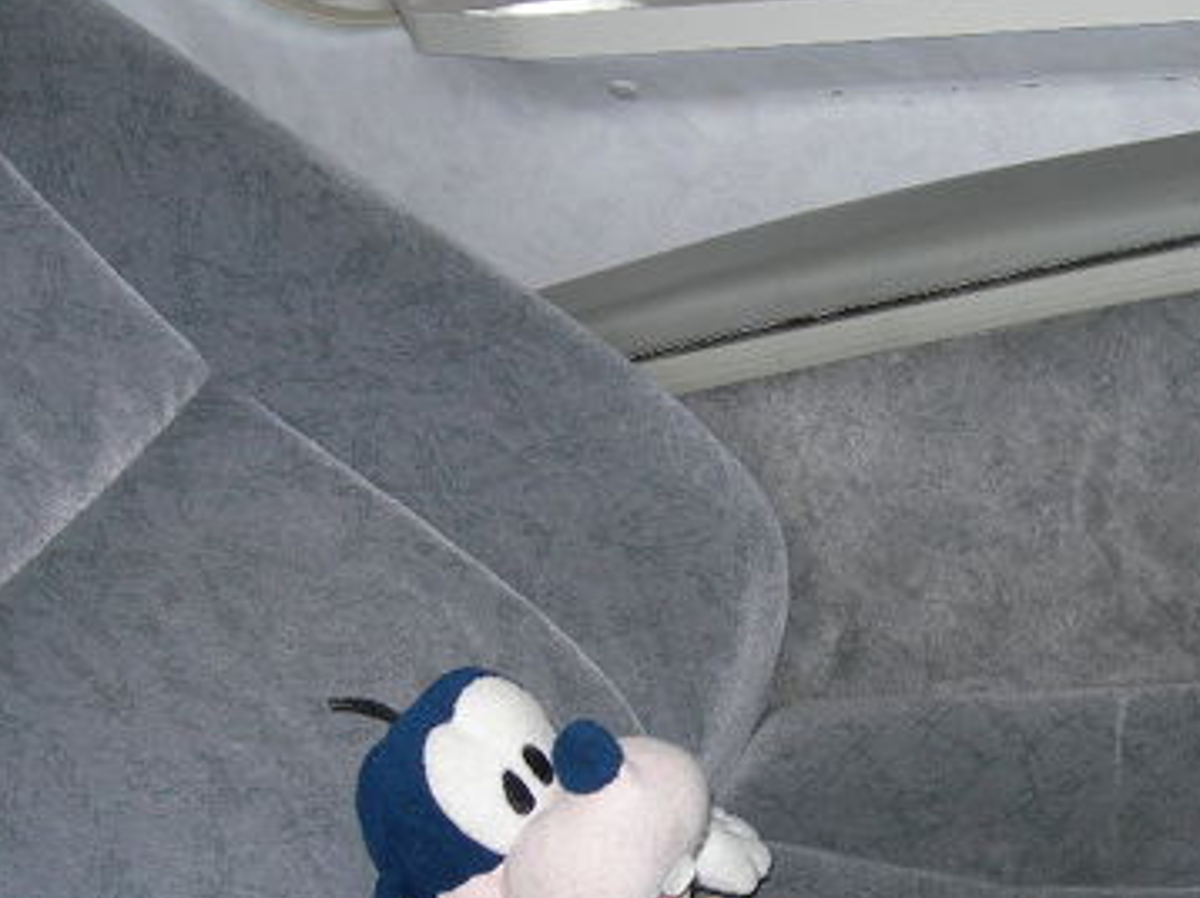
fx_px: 2390
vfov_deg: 21.1
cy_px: 665
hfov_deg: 28.0
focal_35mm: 69
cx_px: 781
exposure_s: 1/60.1
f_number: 2.8
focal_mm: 7.8
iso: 50
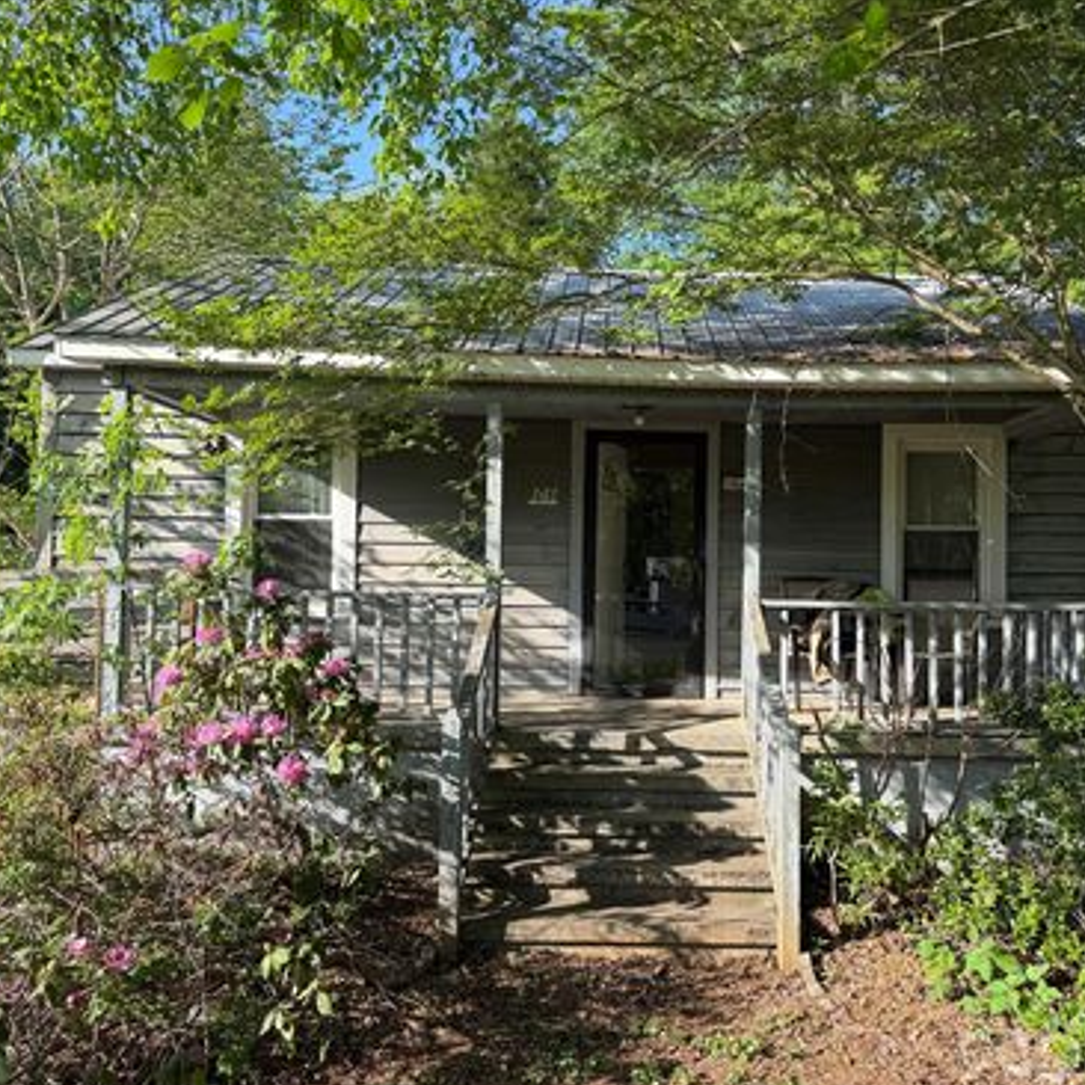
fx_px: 1028
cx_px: 652
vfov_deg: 55.6
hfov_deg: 55.2
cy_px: 550
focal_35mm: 29
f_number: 1.78
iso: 80
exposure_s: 1/1075
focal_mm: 6.76
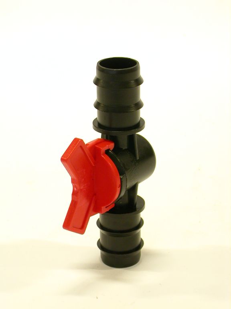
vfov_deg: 17.7
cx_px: 116
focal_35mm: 111
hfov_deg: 13.3
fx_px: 988
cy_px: 154
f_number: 4.8
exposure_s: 1/1.9
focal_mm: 16.8
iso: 200
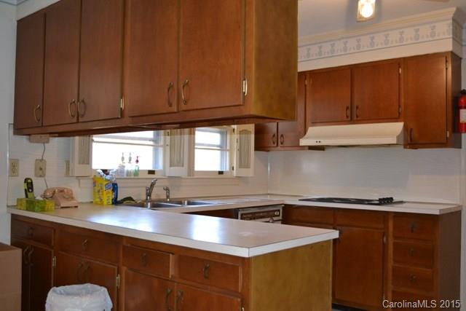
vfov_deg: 36.9
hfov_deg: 53.1
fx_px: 466
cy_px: 156
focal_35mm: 36
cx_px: 233
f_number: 4
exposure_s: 1/60
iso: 500
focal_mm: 24
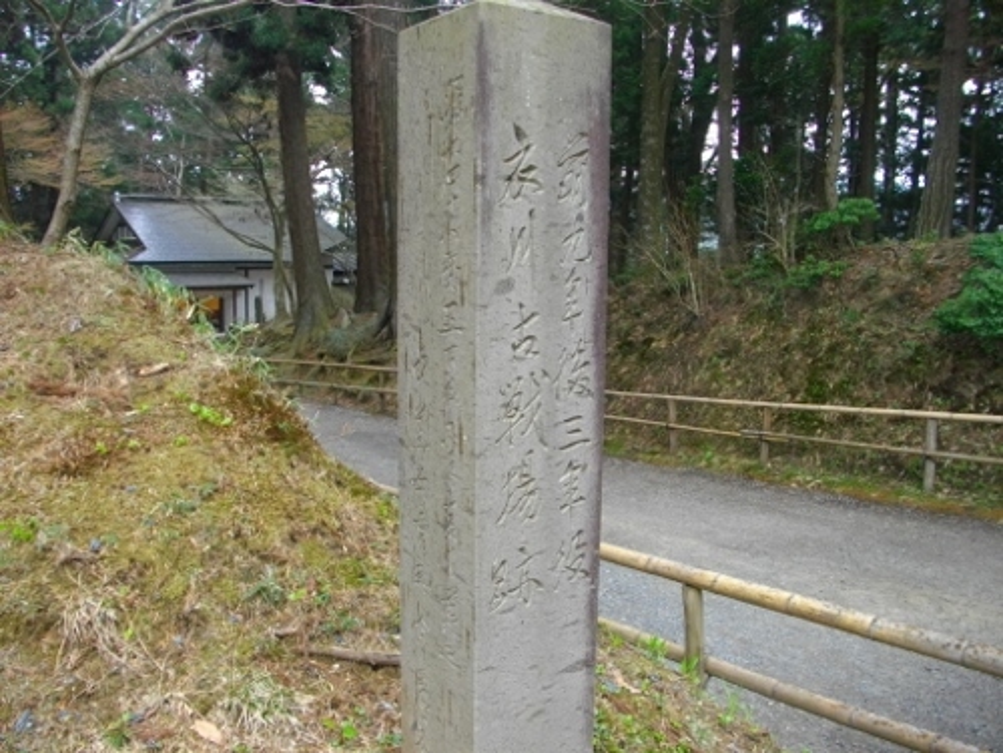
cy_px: 376
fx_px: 927
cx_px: 502
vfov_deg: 44.2
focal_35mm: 32
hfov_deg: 56.8
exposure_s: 1/50
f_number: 2.9
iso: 152
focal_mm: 5.7
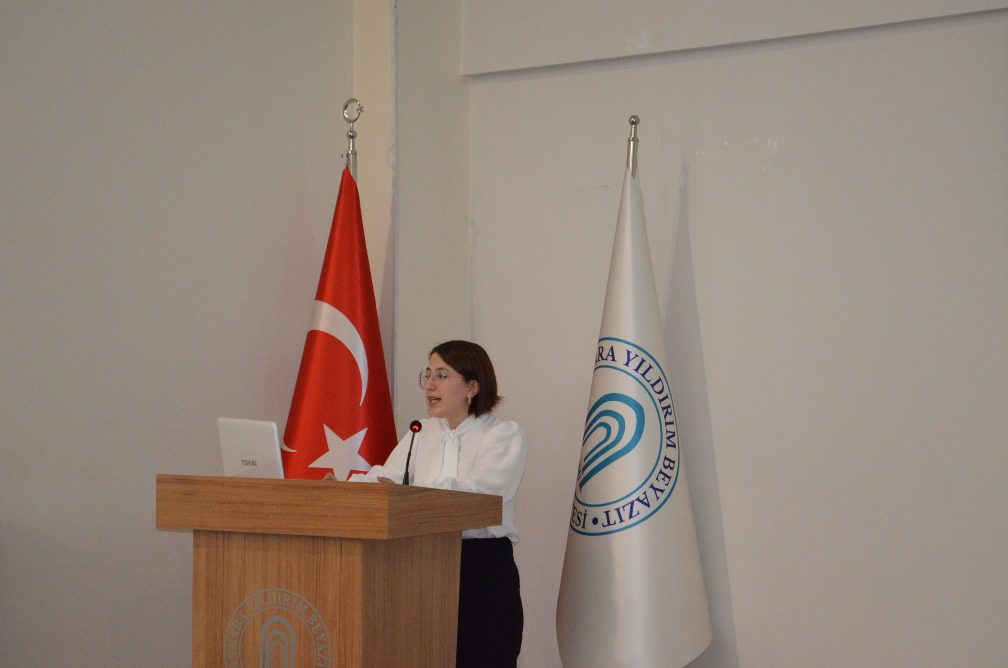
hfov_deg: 24.7
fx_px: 2305
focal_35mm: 82
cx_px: 504
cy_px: 334
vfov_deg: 16.5
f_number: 5.6
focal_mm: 55
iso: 3200
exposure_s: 1/60
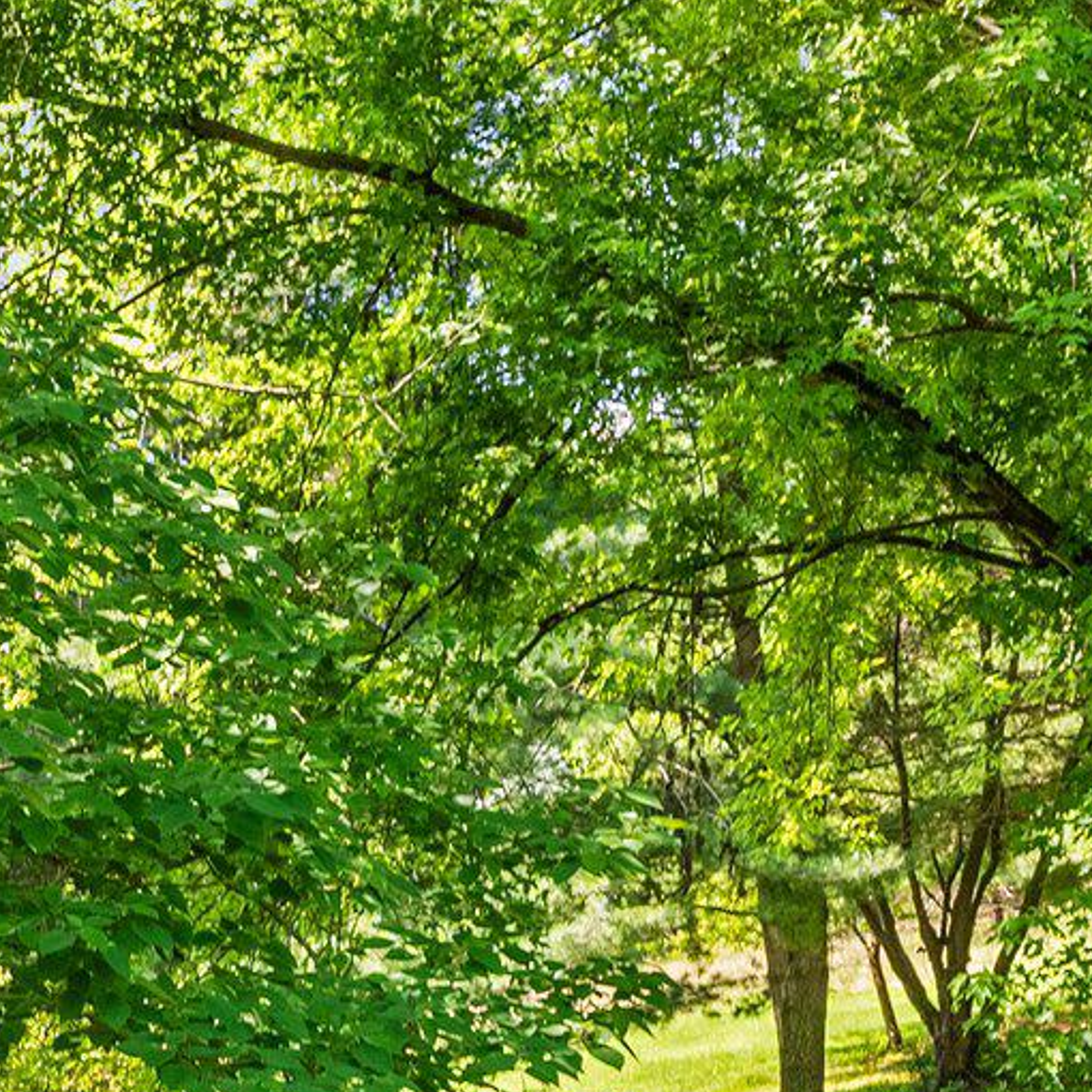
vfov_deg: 17.2
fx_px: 3533
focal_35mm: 99
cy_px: 1076
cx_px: -385
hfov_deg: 16.5
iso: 640
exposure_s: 1/125
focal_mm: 29
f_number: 8
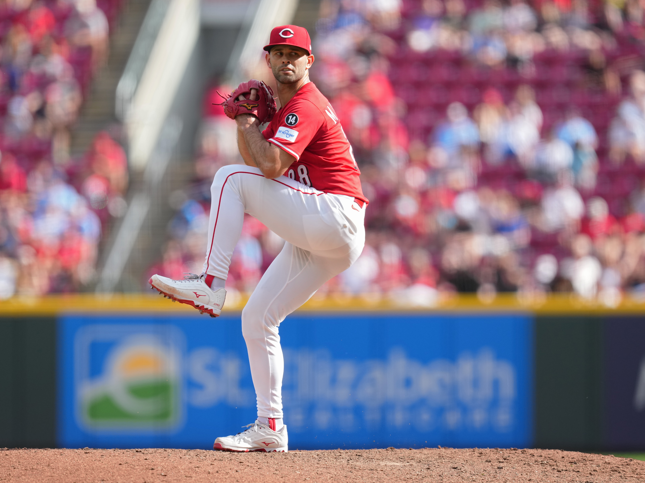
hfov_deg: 4.6
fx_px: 8068
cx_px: 294
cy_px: 241
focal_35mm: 433
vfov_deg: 3.4
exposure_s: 1/4000
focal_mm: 400
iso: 800
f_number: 3.5
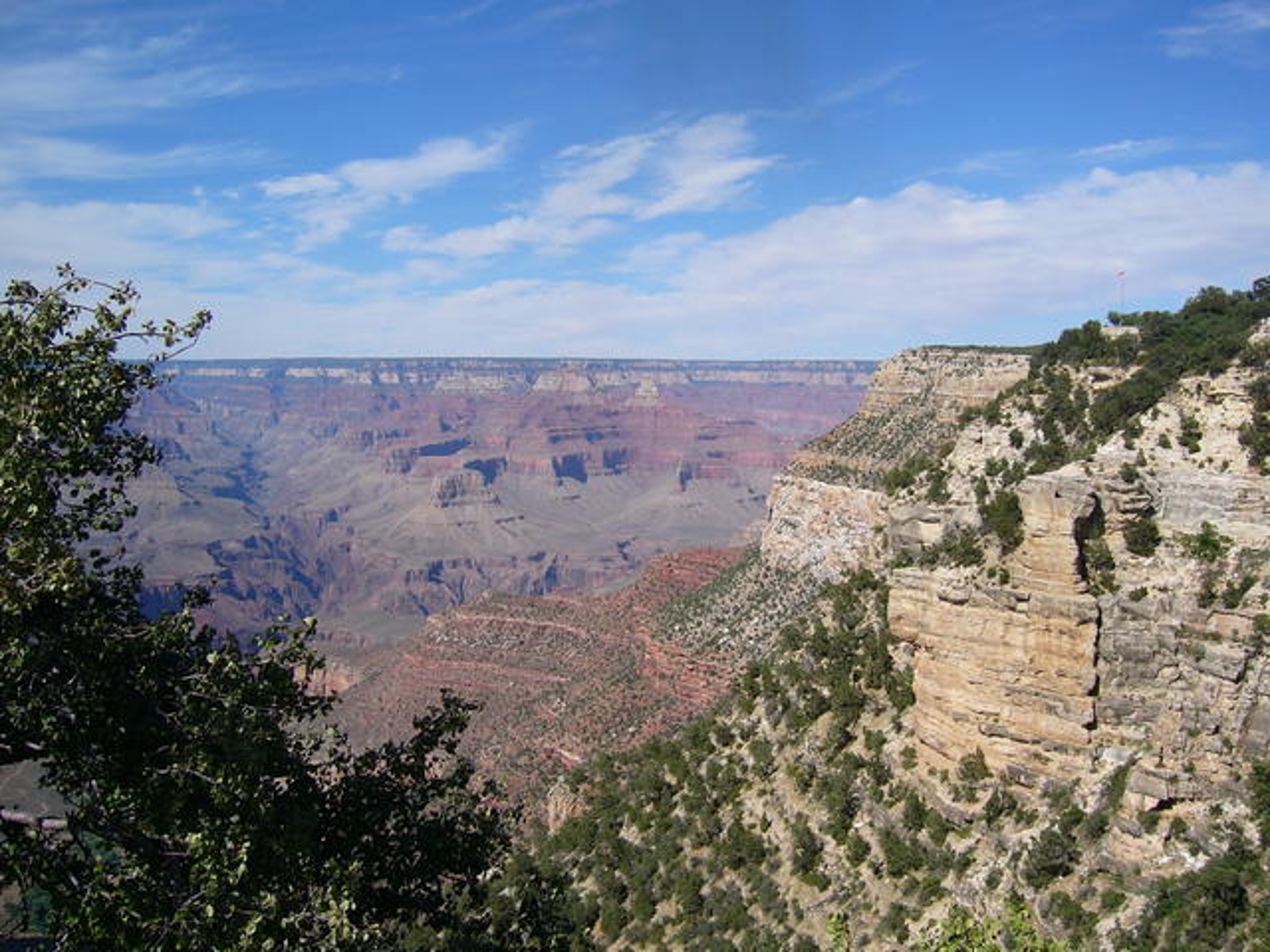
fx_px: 1284
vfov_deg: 40.7
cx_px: 635
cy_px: 476
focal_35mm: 35
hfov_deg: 52.6
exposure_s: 1/200
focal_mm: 5.8
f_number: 8
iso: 50
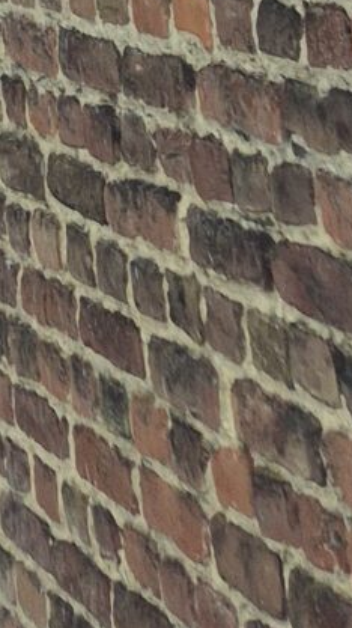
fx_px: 2560
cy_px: -908
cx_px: -699
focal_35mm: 154
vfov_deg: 11.4
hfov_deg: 7.0
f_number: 1.8
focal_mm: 5.4
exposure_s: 1/180
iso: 50
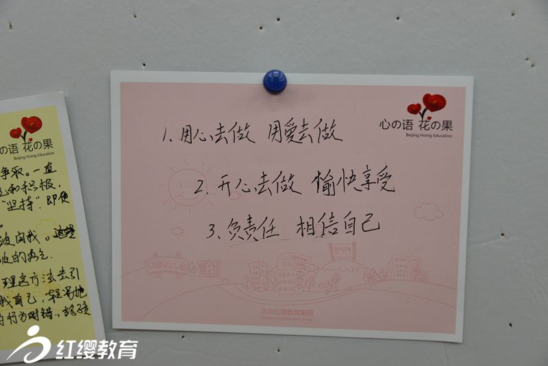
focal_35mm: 62
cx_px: 274
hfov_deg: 32.4
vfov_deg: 21.9
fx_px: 944
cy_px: 183
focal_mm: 62
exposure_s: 1/60
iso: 1000
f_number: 4.8
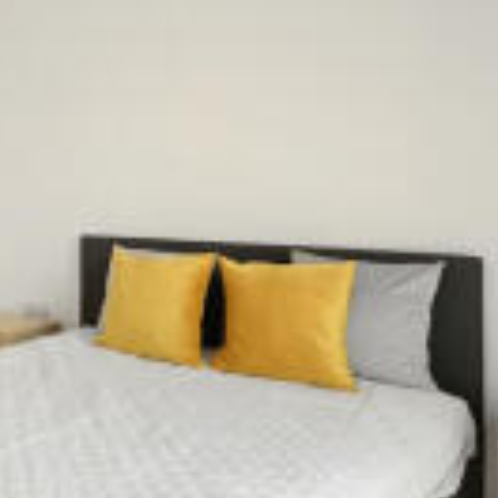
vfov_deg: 39.0
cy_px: 202
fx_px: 700
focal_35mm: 43
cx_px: -113
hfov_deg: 31.9
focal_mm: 14
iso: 250
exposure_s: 1/10
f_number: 8
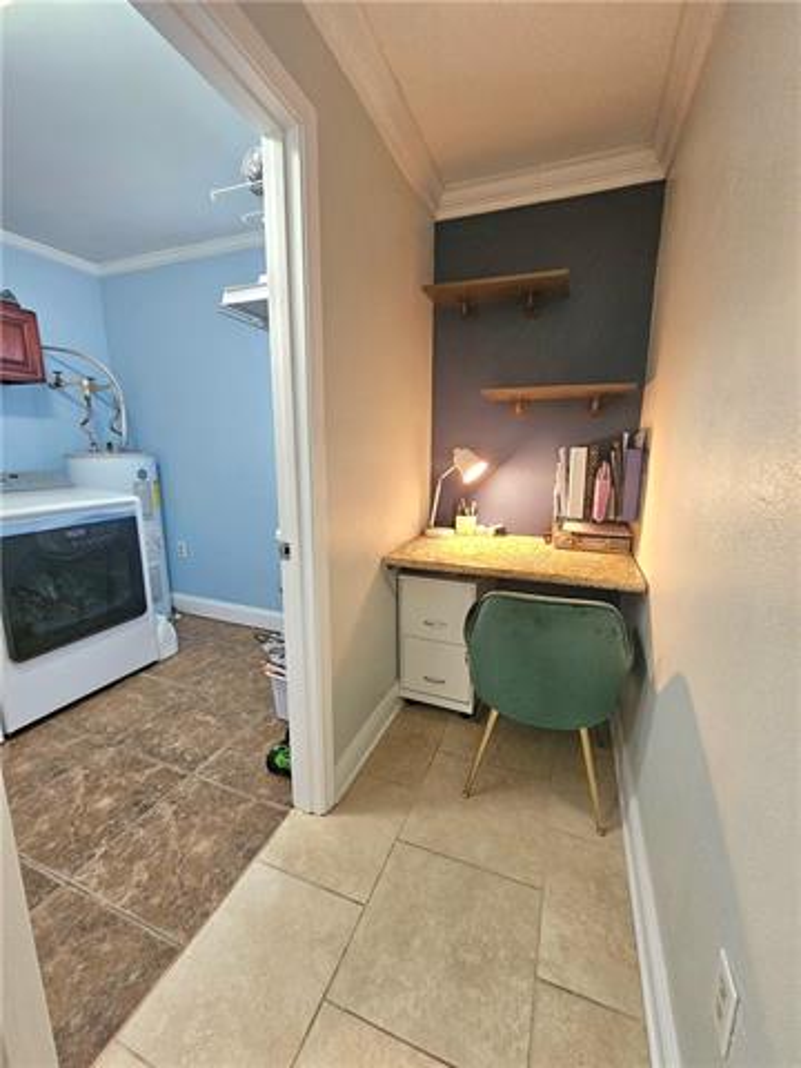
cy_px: 534
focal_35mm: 13
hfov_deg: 89.9
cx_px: 400
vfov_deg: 106.2
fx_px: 401
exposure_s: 1/60.2
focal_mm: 2.2
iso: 400
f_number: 2.2
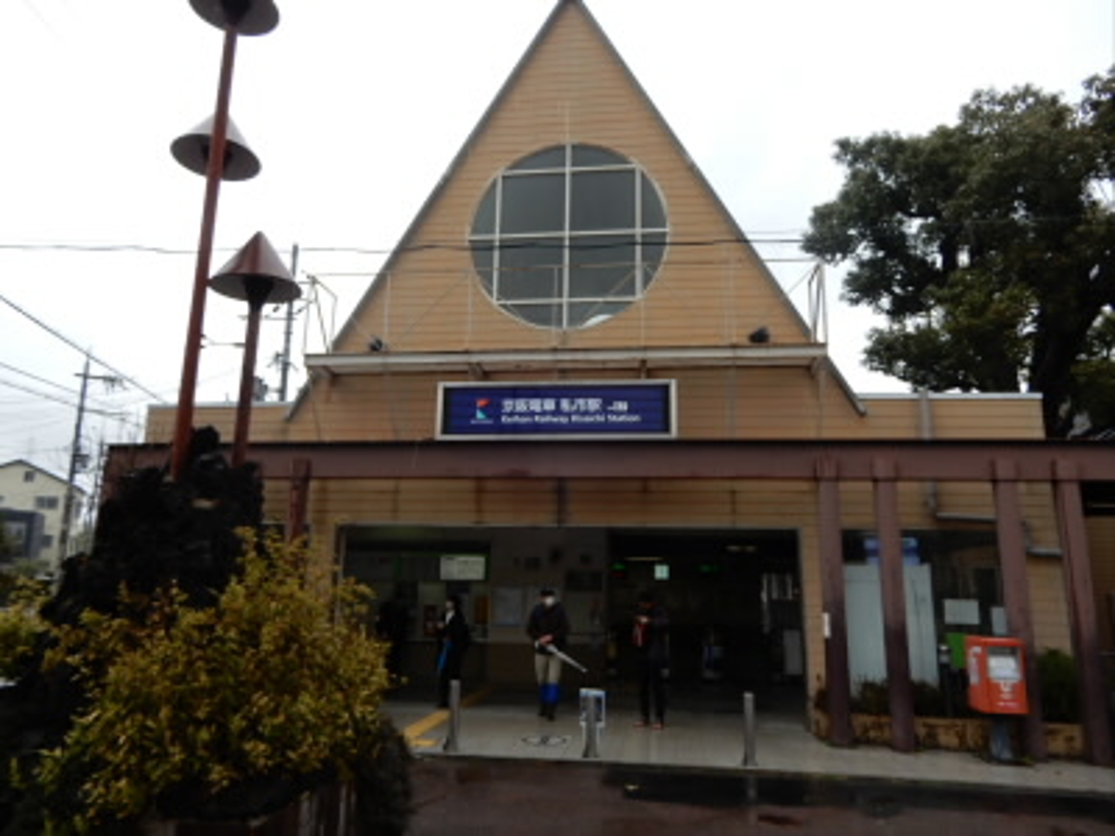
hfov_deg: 71.6
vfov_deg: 56.8
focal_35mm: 24
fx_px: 773
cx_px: 558
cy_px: 418
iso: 80
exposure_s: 1/200
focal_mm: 4.3
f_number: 3.4
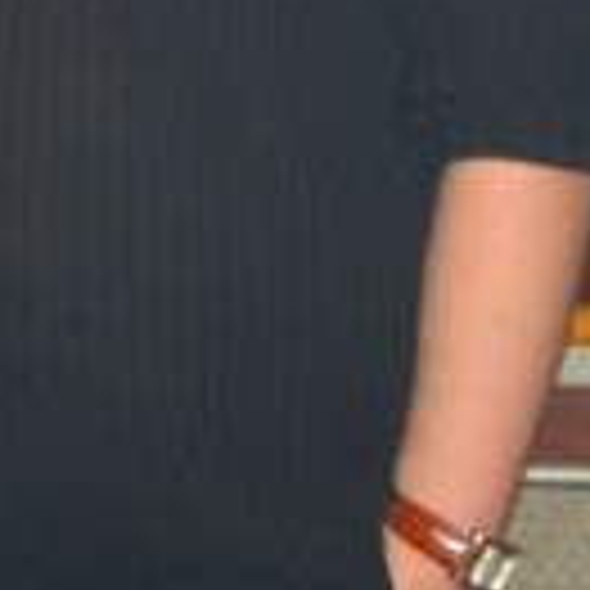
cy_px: -306
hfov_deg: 11.2
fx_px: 2970
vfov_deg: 10.9
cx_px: -32
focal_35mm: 154
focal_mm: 7.9
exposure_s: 1/60
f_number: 2.8
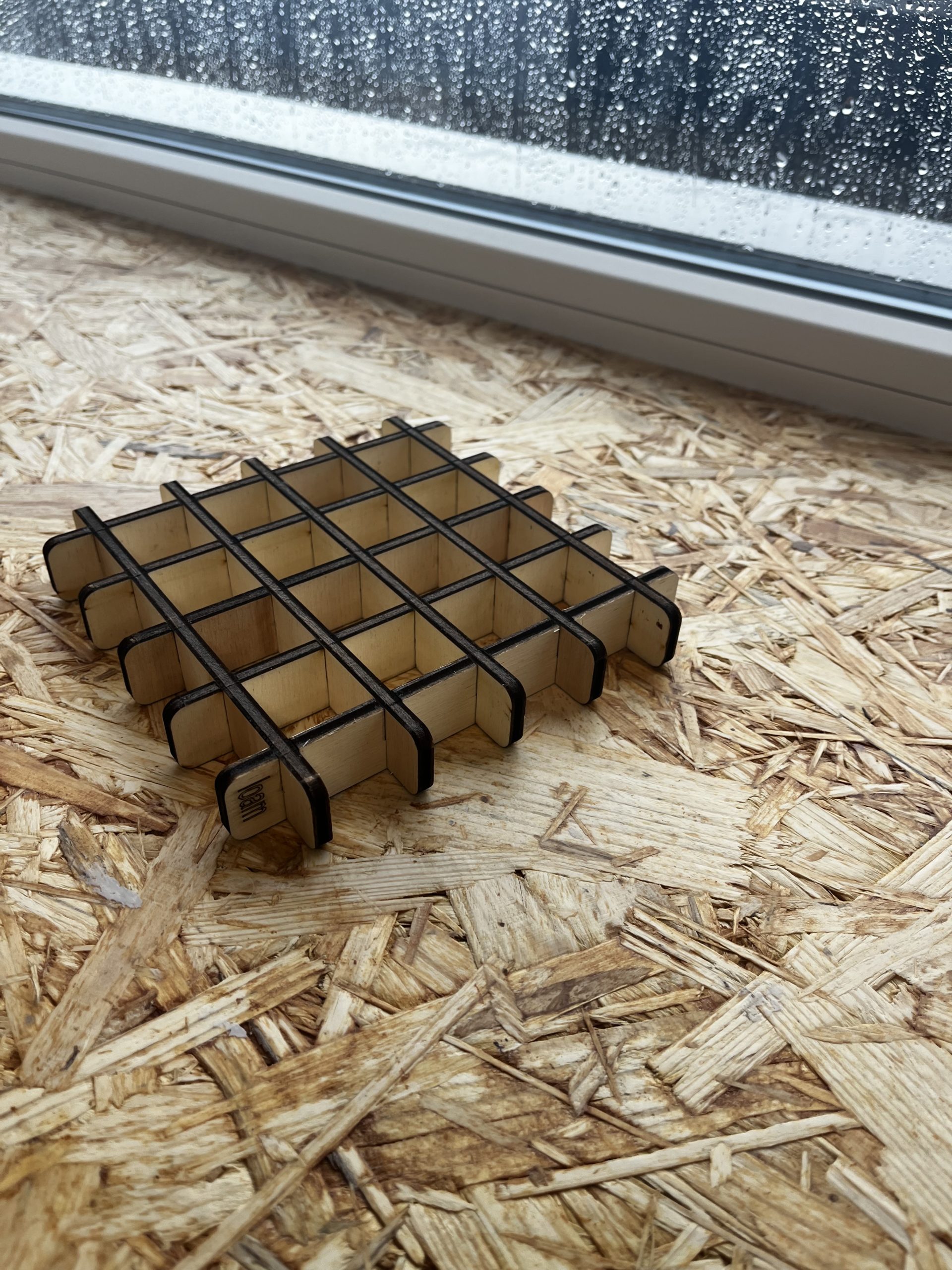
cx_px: 476
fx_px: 953
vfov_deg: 67.3
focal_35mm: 26
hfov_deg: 53.1
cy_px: 635
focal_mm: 5.1
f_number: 1.6
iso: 32
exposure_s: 1/122
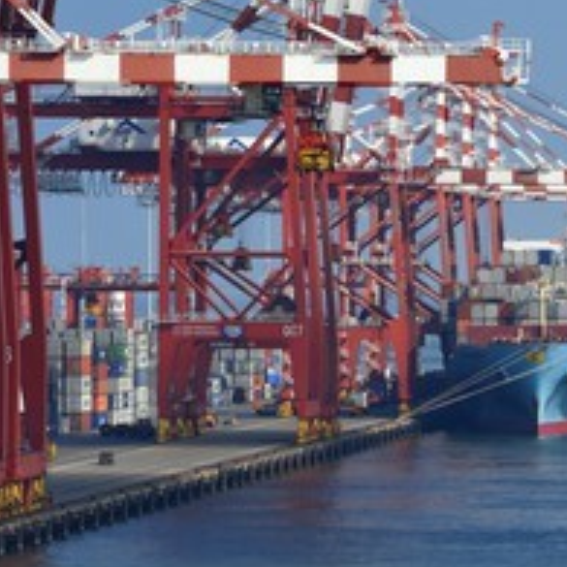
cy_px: 241
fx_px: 6783
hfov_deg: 4.8
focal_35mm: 366
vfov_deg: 4.8
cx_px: 532
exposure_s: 1/250
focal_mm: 200
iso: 200
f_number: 13
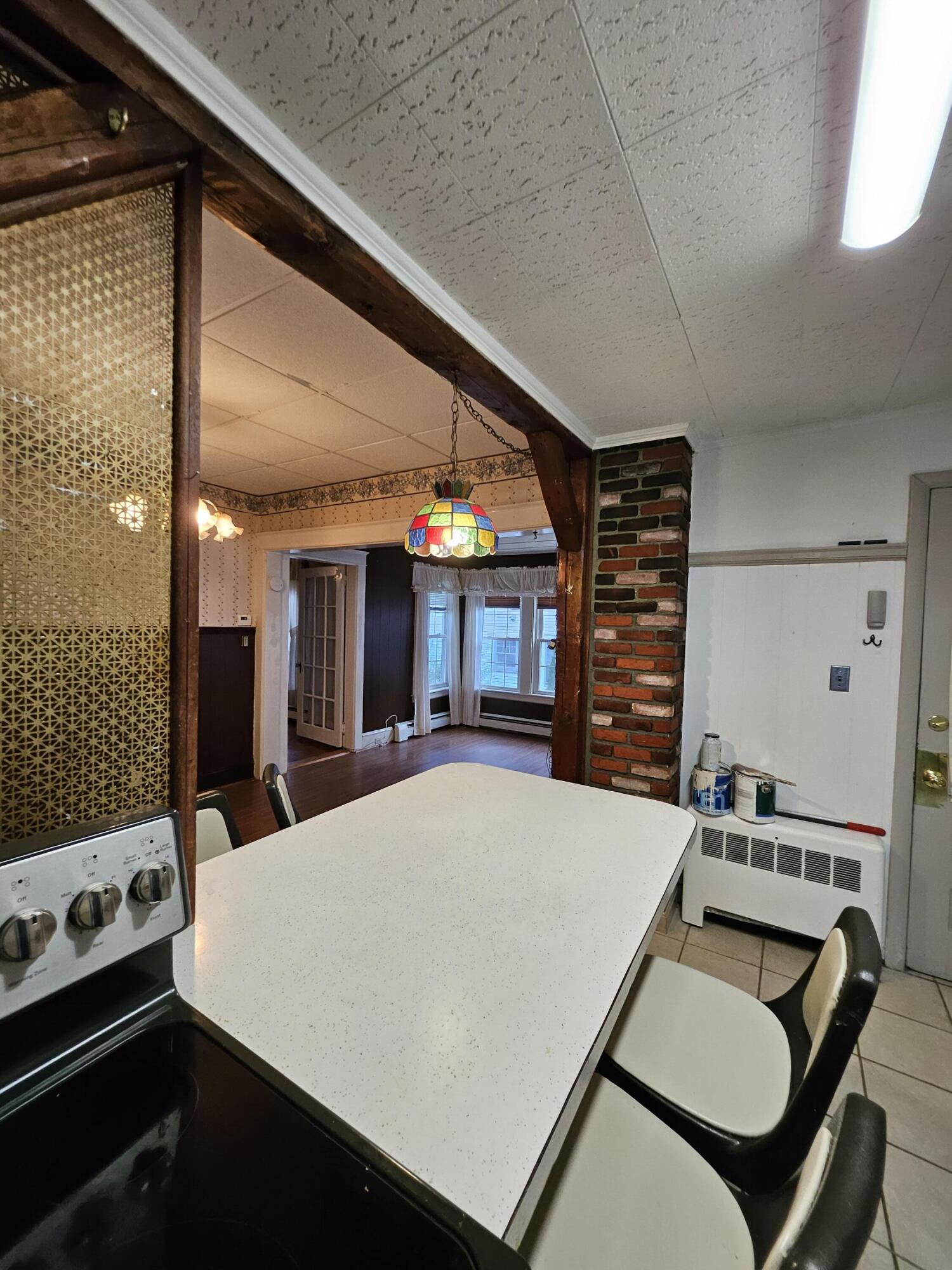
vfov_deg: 106.2
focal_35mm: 13
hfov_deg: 89.9
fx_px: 477
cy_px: 635
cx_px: 476
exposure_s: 1/60
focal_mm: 1.74
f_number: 2.2
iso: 125
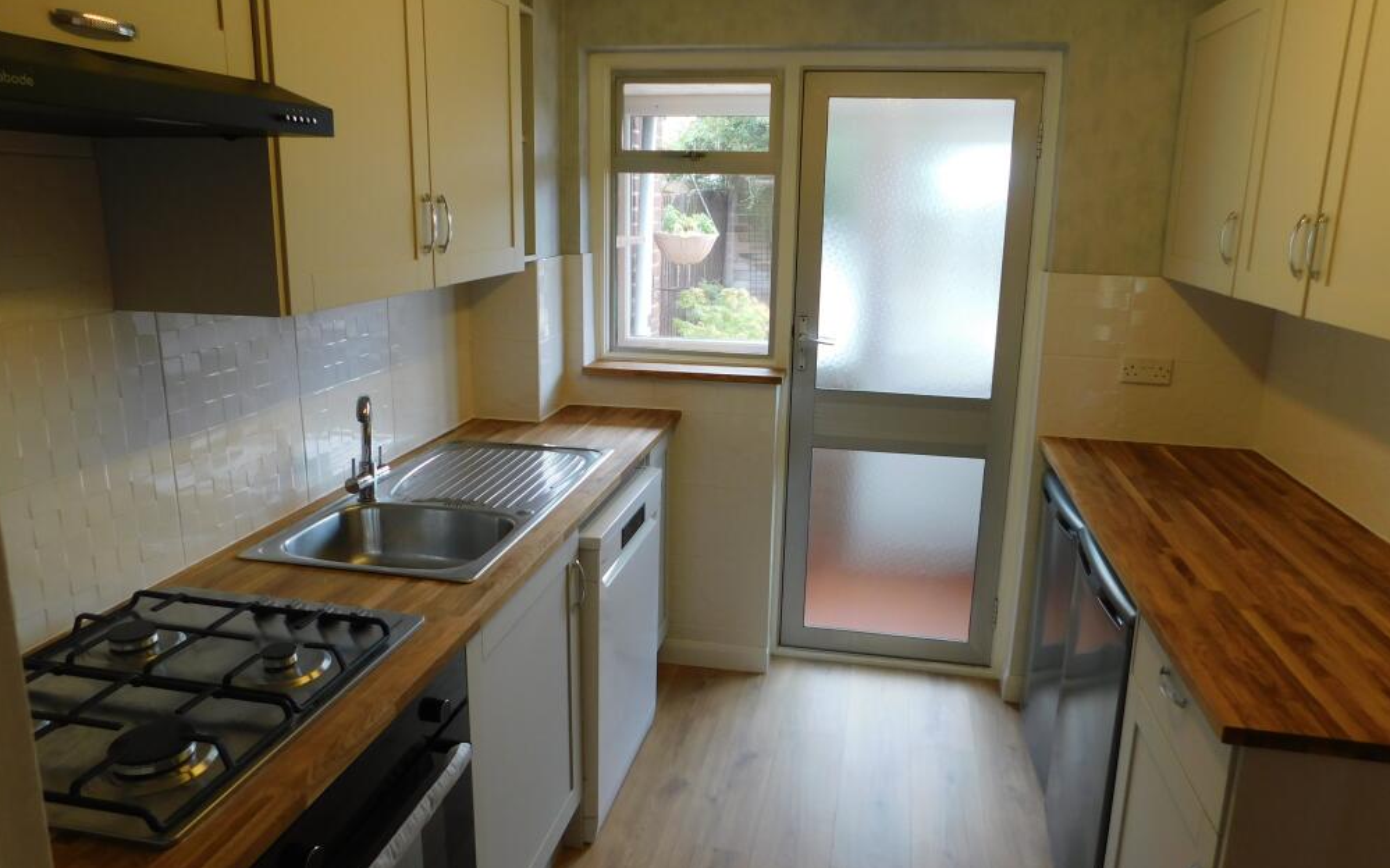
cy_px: 409
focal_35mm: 25
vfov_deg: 49.2
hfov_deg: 72.6
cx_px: 703
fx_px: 947
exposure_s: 1/30
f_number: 3
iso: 125
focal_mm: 4
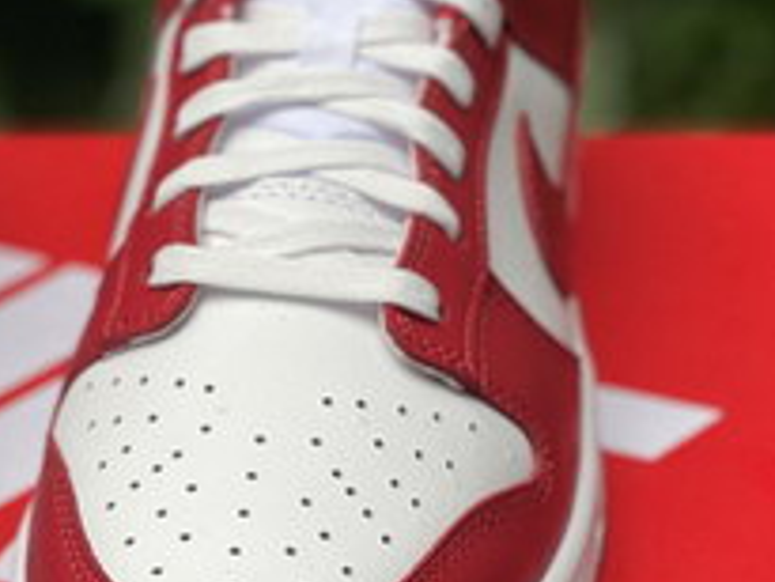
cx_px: -8
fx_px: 3495
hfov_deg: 12.5
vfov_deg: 9.5
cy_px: 304
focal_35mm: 156
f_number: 2.2
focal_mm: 7.5
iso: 32
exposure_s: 1/121
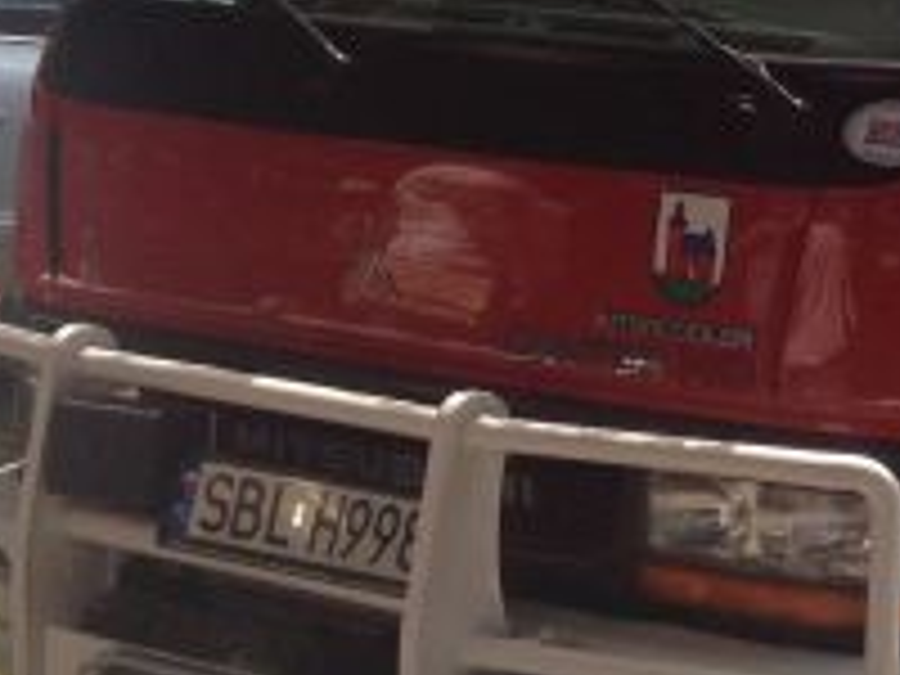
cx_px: 1548
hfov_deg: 12.9
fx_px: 3640
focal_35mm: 140
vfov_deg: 10.5
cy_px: -27
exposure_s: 1/681
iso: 50
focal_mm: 4.28
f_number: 2.4
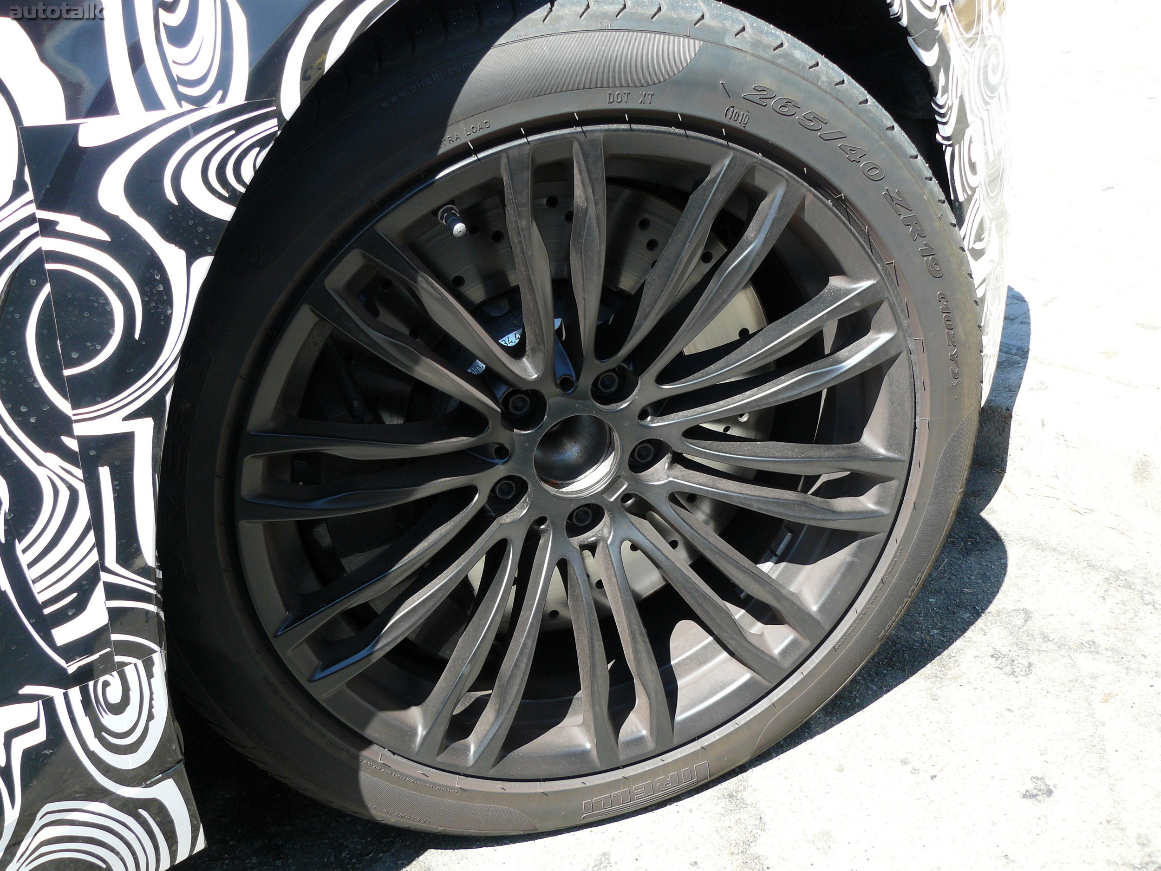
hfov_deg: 51.4
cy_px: 436
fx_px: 1207
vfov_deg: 39.7
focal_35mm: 36
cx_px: 580
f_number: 4
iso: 100
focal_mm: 6
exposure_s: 1/160
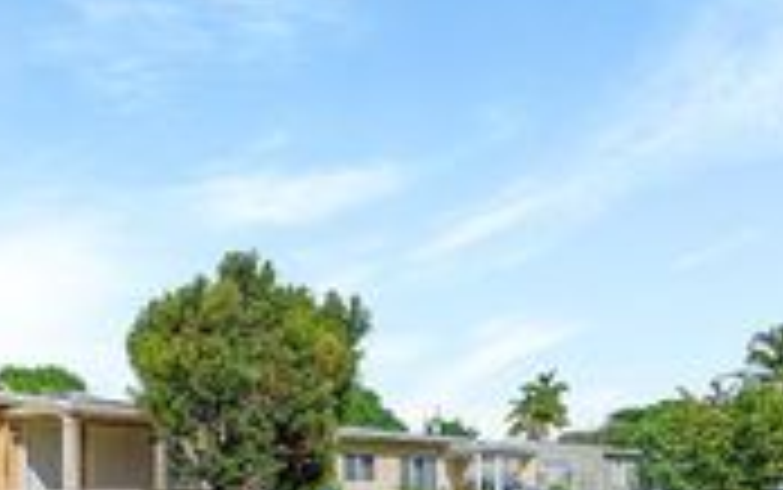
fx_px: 875
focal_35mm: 41
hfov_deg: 41.7
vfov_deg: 29.2
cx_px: -4
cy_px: 494
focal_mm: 14
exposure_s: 1/500
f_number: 8
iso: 400
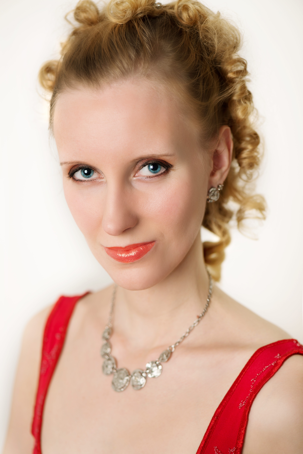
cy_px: 227
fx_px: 1325
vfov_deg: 19.5
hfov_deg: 13.1
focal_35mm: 105
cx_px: 152
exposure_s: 1/100
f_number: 4.5
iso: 100
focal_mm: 105
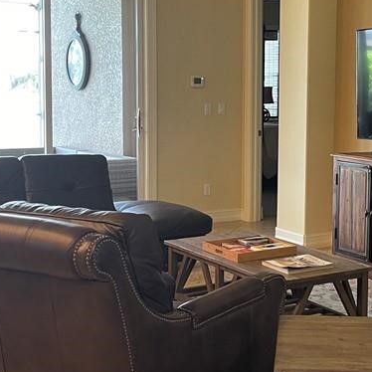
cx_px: 303
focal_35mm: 63
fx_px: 766
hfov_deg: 26.7
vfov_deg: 27.3
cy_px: 163
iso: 250
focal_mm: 5.1
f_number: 1.6
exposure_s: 1/60
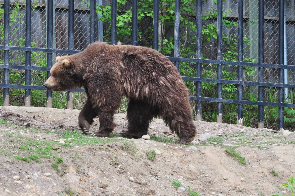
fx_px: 2394
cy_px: 98
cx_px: 148
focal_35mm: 292
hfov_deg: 7.1
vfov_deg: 4.7
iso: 400
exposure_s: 1/125
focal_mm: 195
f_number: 9
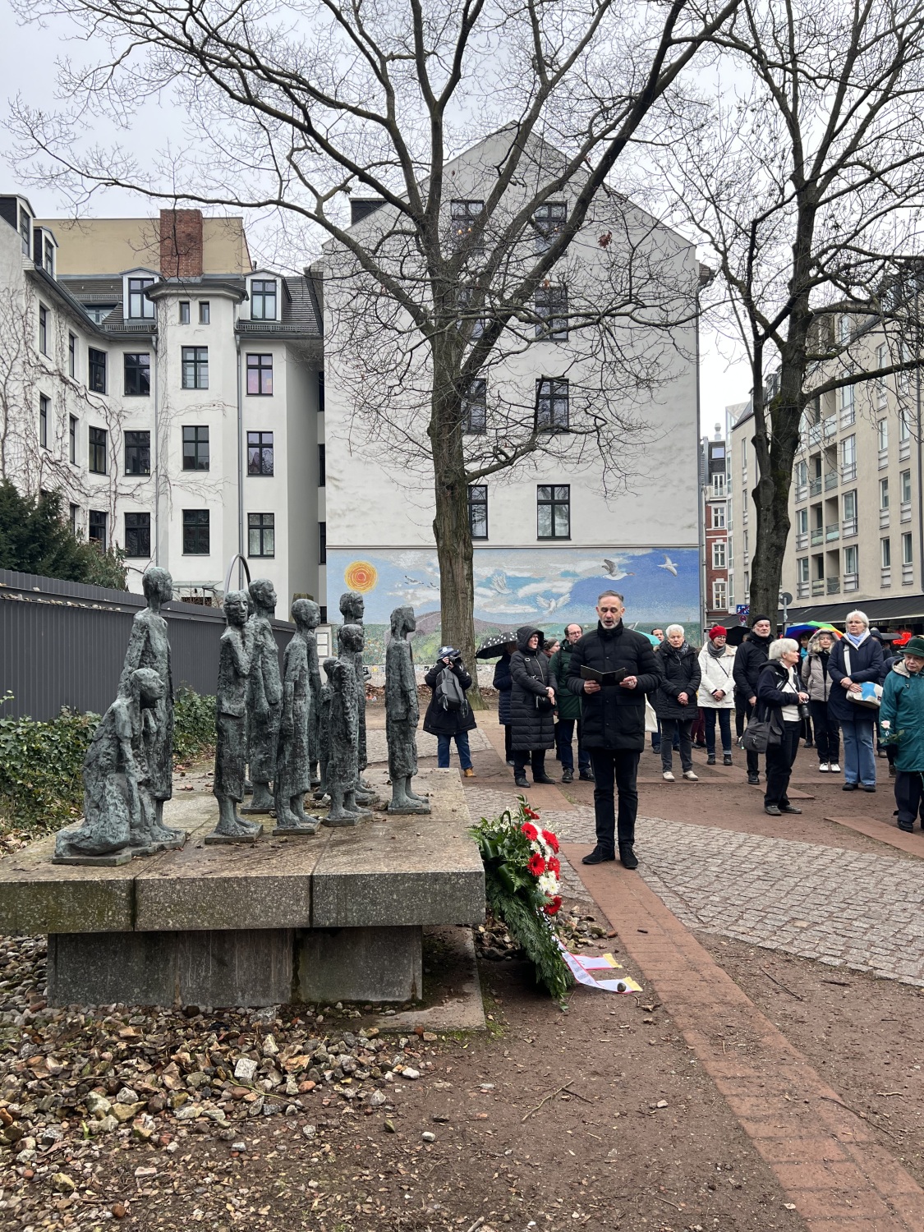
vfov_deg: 67.3
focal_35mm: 26
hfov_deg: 53.1
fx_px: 925
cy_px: 616
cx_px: 462
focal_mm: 5.7
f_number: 1.5
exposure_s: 1/154
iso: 64
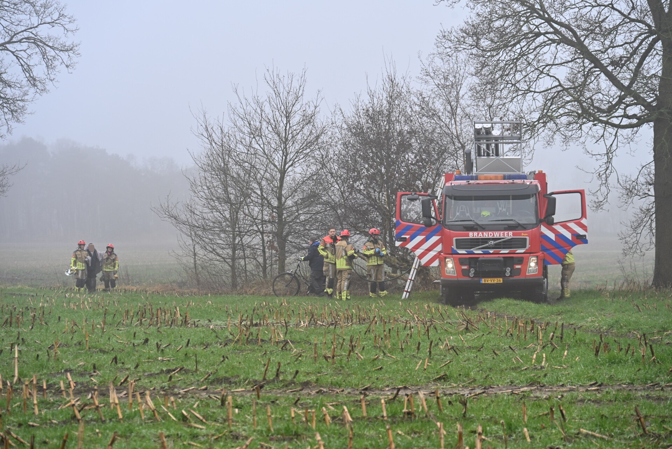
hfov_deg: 14.1
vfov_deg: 9.5
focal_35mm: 145
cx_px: 336
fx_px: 2708
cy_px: 224
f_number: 7.1
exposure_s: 1/125
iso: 400
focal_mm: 145
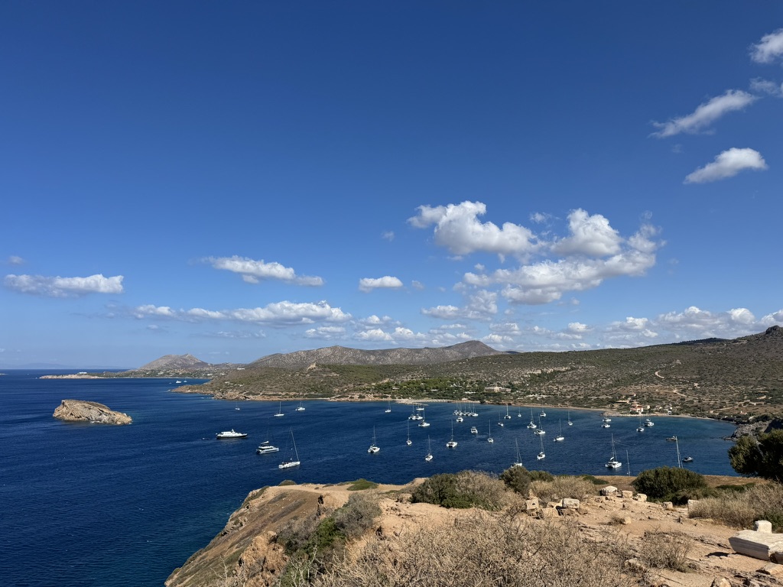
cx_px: 392
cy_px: 294
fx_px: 543
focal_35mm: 24
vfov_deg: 56.8
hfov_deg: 71.6
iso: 80
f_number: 1.78
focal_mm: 6.76
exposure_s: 1/7092
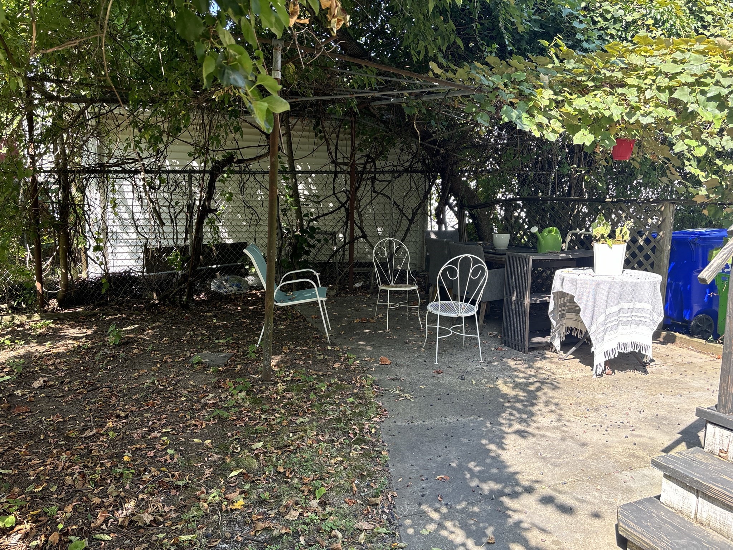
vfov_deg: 53.1
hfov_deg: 67.3
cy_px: 275
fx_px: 551
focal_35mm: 26
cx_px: 366
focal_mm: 5.96
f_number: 1.6
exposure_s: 1/187
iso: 50
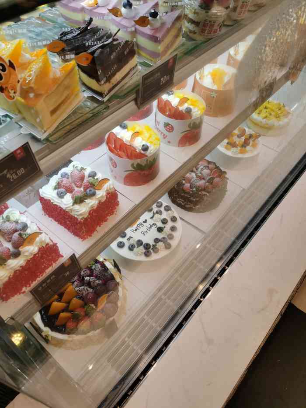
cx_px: 153
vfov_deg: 65.3
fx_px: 318
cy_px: 204
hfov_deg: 51.4
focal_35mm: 27
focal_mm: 5.56
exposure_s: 1/435
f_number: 1.6
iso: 50
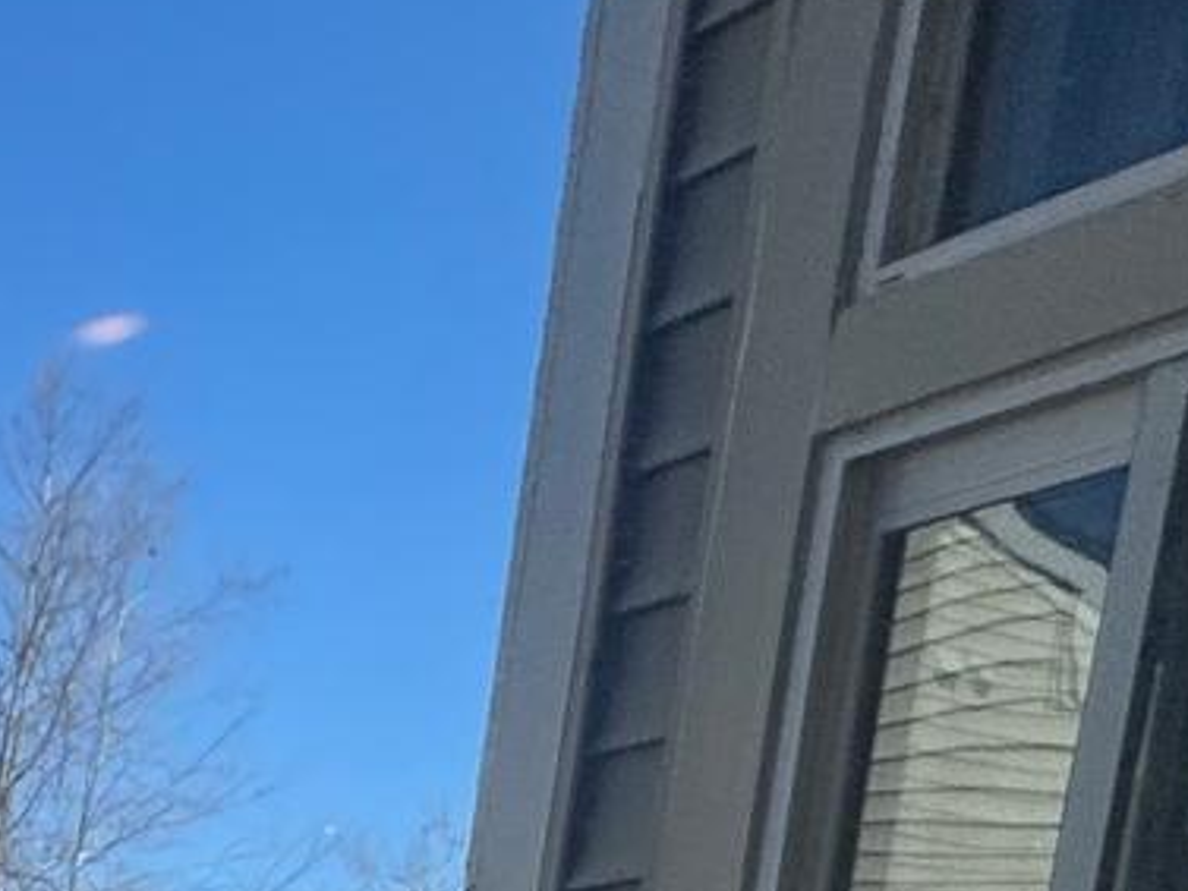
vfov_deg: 16.2
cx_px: -1339
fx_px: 2609
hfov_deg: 16.9
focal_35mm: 76
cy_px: 1618
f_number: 2.2
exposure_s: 1/2874
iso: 50
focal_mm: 2.22
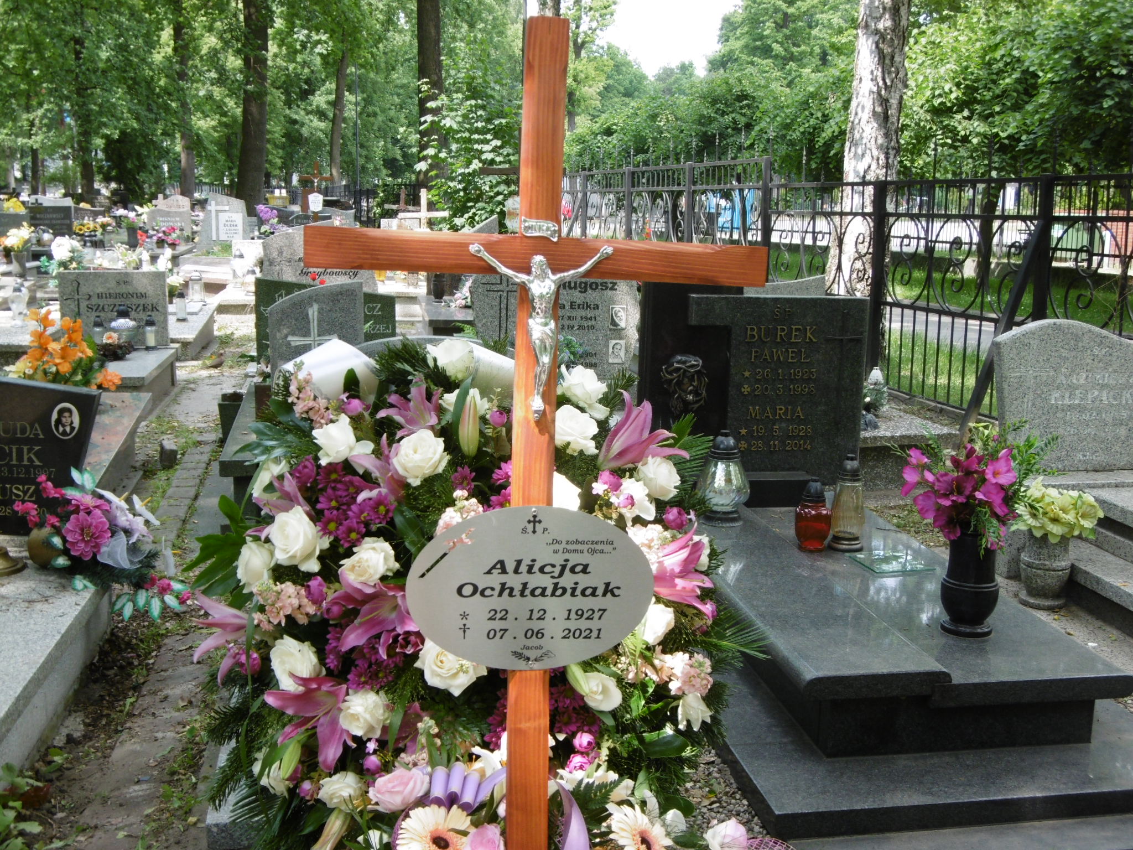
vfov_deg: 33.6
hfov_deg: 43.9
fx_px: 1407
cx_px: 566
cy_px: 425
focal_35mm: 43
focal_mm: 7.7
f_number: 3.8
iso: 100
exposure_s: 1/125
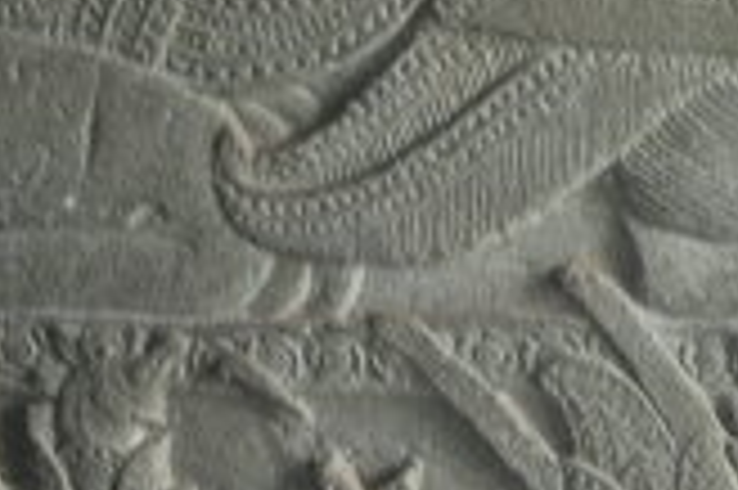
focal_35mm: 145
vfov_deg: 8.8
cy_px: -539
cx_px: 850
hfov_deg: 13.8
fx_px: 2969
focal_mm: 22
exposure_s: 1/15
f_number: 3.8
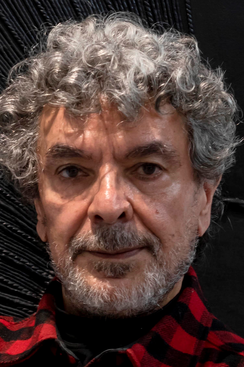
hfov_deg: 20.6
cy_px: 184
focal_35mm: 66
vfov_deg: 30.5
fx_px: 671
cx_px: 122
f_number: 5.6
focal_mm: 66
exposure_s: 1/80
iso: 640
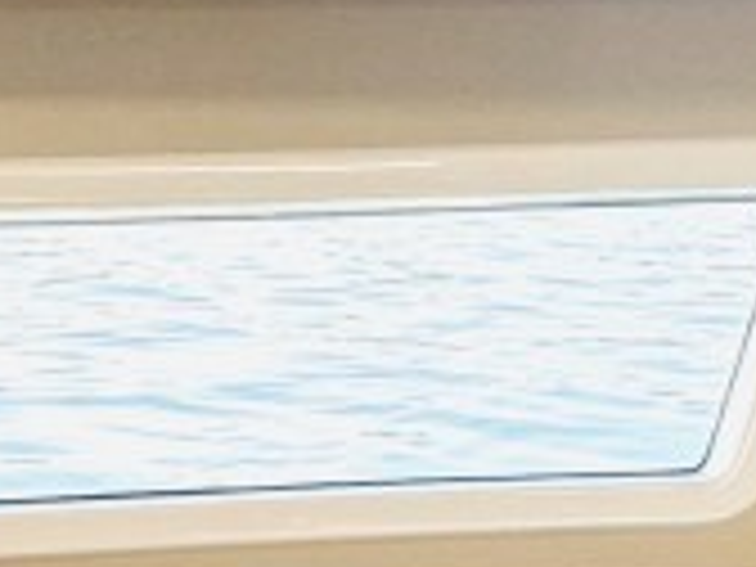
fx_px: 2184
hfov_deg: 19.6
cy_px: 842
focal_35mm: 100
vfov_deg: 13.9
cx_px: 346
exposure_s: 1/99
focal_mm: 2.22
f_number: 2.2
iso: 125
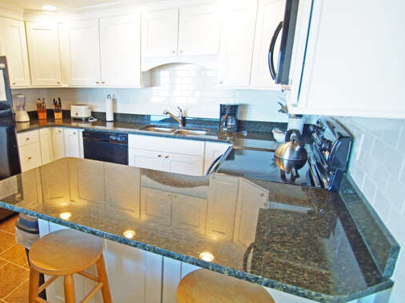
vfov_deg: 61.1
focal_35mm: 22
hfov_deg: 74.0
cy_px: 148
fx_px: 257
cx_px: 134
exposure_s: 1/40
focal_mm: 10
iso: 400
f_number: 3.5
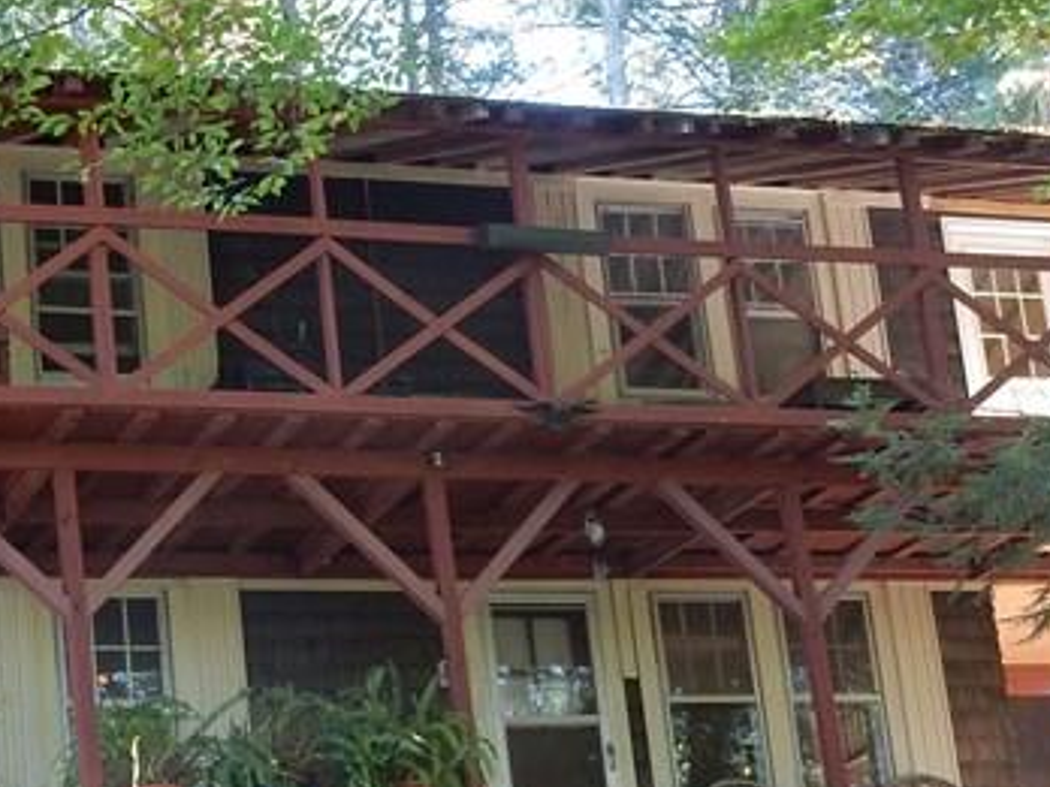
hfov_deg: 18.4
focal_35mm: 106
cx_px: 272
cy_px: 543
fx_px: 3215
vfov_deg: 13.9
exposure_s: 1/30
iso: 140
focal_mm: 6.4
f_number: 4
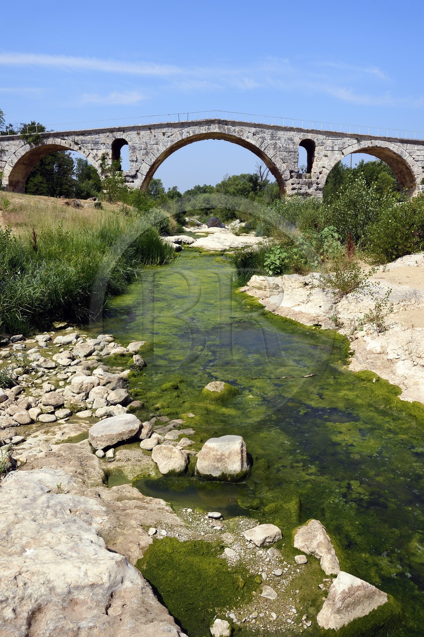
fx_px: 513
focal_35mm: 29
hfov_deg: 44.9
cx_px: 212
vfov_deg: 63.7
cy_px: 318
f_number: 14
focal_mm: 29
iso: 200
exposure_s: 1/250
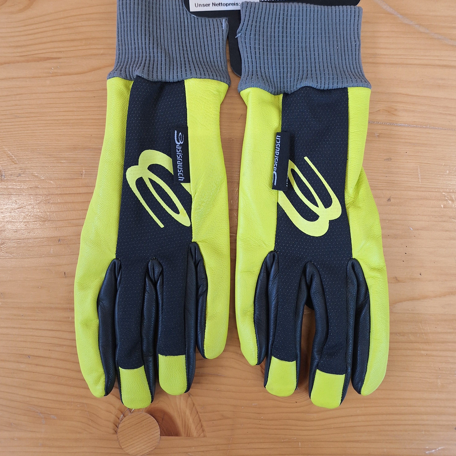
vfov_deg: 56.3
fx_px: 417
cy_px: 159
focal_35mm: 28
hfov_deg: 57.3
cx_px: 230
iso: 125
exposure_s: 1/50
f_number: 1.8
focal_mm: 5.54
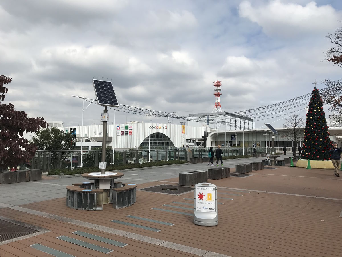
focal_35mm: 28
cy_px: 128
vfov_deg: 49.7
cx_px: 171
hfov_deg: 63.4
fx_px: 277
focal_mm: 3.99
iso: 20
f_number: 1.8
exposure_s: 1/3690
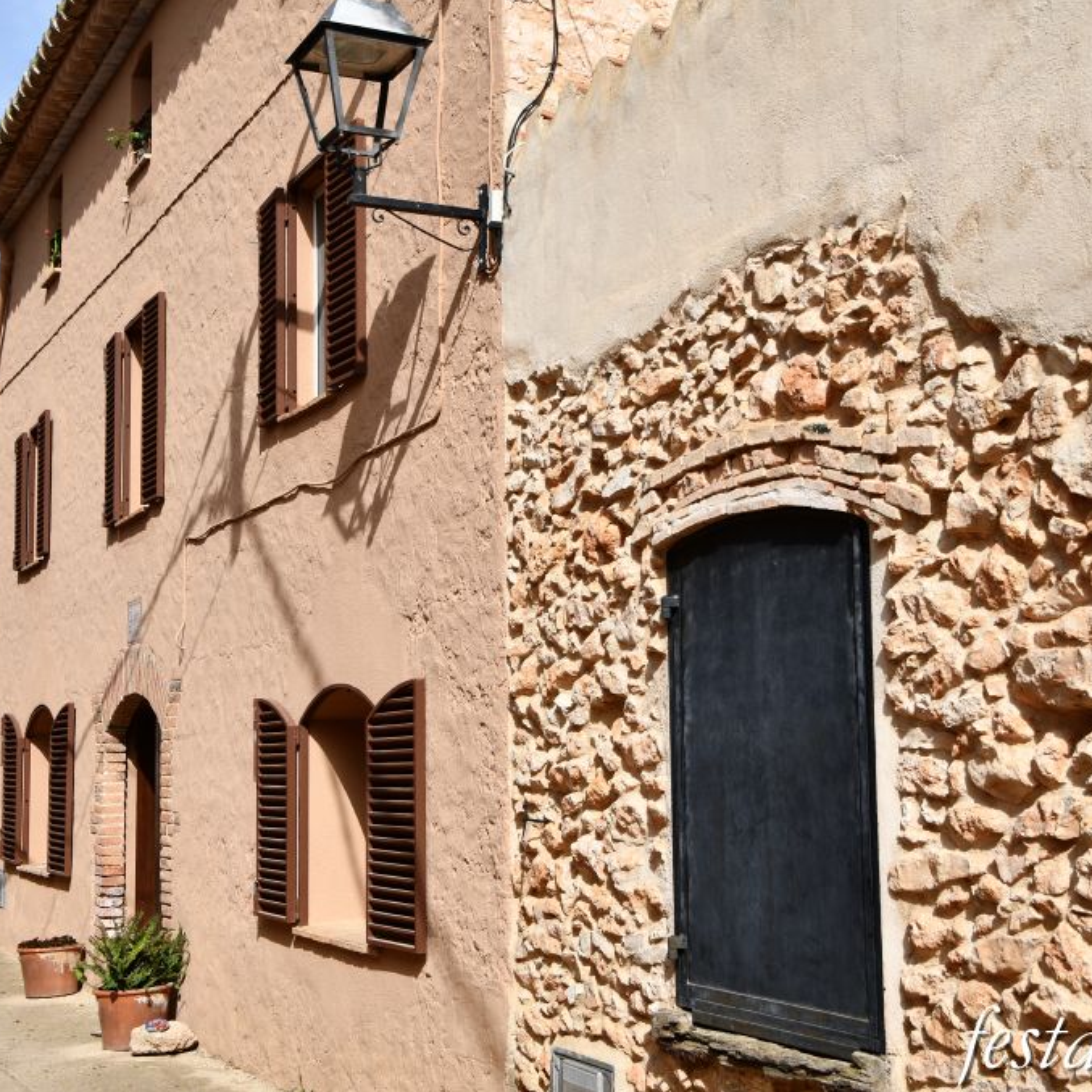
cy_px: 547
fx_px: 1927
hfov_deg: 31.6
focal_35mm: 54
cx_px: 594
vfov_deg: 31.6
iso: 100
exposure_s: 1/320
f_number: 9
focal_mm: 28
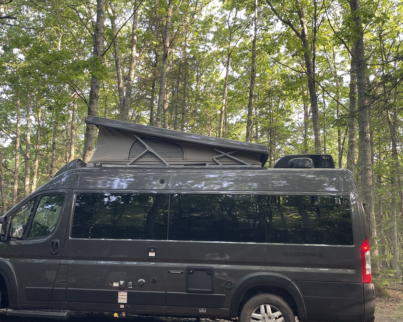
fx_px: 346
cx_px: 176
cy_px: 178
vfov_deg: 49.9
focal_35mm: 29
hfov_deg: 60.2
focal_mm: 5.1
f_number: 1.6
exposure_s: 1/118
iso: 125
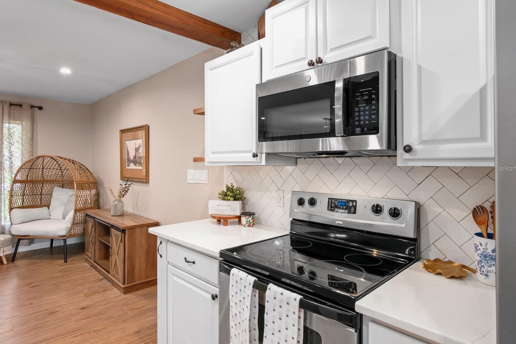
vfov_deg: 60.6
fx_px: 294
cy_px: 168
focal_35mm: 21
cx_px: 256
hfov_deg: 82.5
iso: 250
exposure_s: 1/2
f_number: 9
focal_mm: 13
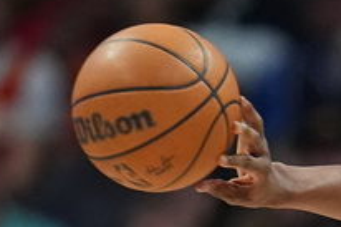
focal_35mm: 1988
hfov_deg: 1.0
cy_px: 435
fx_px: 18815
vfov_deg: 0.7
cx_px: 637
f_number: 3.2
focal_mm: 400
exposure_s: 1/2000
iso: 5000
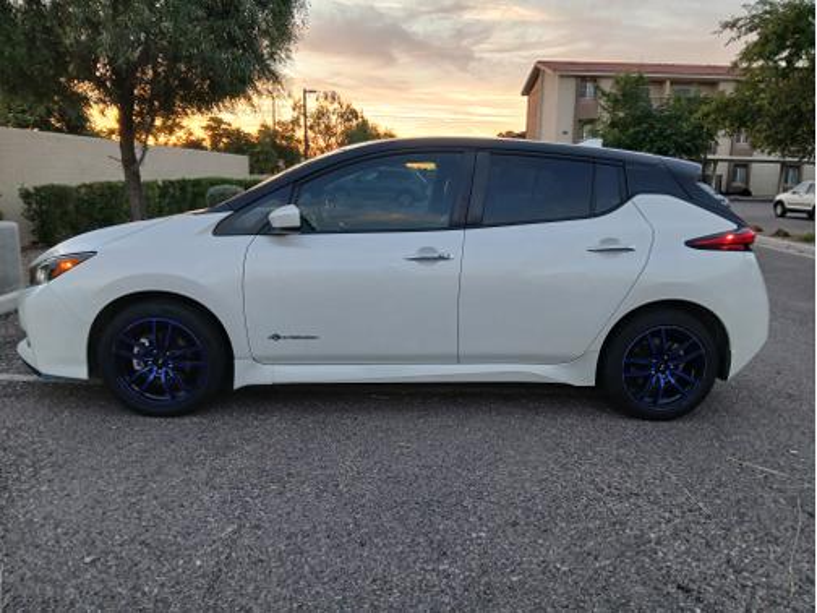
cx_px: 408
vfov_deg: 53.1
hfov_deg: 67.3
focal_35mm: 26
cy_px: 306
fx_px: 614
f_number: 1.8
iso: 100
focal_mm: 3.98
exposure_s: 1/60
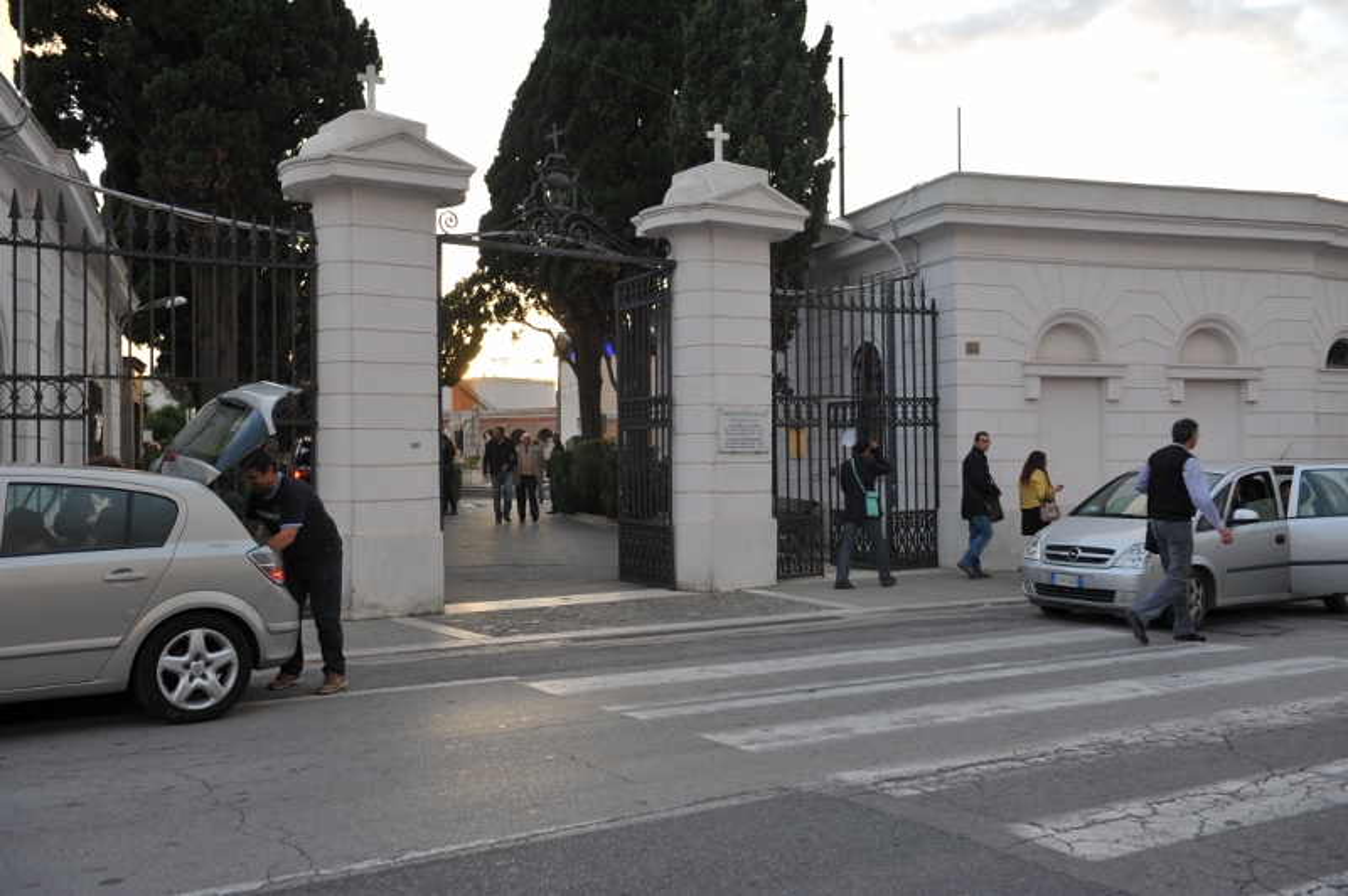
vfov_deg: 37.8
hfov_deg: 54.5
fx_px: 1309
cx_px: 674
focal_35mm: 35
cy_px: 448
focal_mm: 35
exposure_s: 1/100
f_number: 5
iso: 320
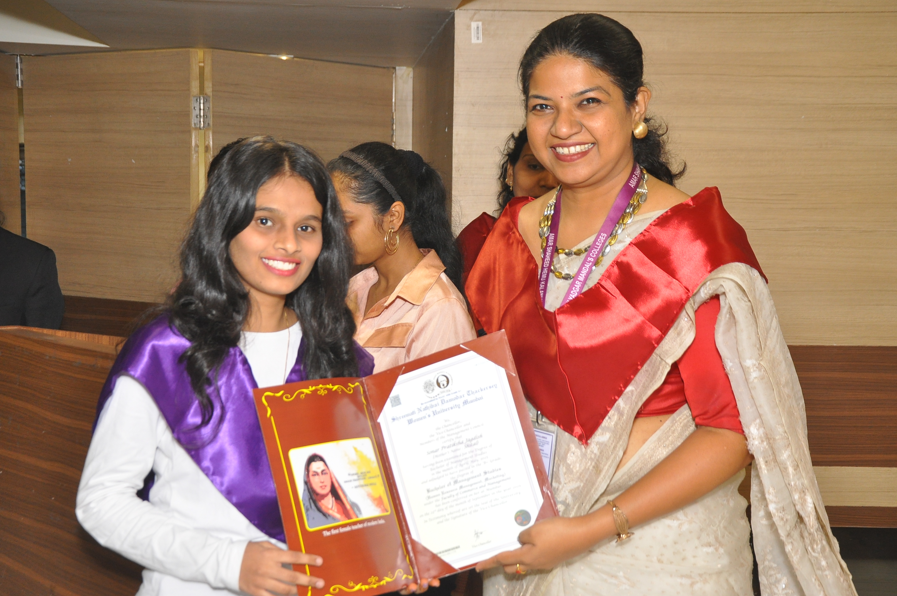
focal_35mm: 63
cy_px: 312
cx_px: 432
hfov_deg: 31.9
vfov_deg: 21.5
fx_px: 1568
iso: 800
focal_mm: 40
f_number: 5.6
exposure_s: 1/125
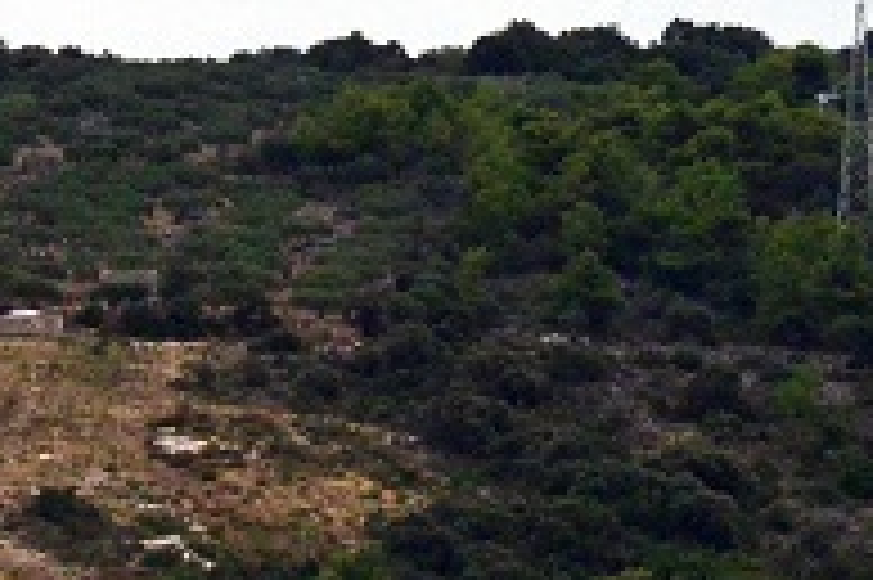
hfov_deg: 3.8
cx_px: 666
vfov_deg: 2.5
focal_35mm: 540
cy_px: 1156
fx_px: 13084
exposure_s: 1/6400
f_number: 4.5
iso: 2000
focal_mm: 70
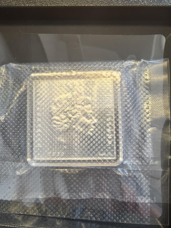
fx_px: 191
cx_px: 73
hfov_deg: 48.1
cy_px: 117
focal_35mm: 29
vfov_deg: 61.7
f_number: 2.2
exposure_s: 1/100
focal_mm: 1.68
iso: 80
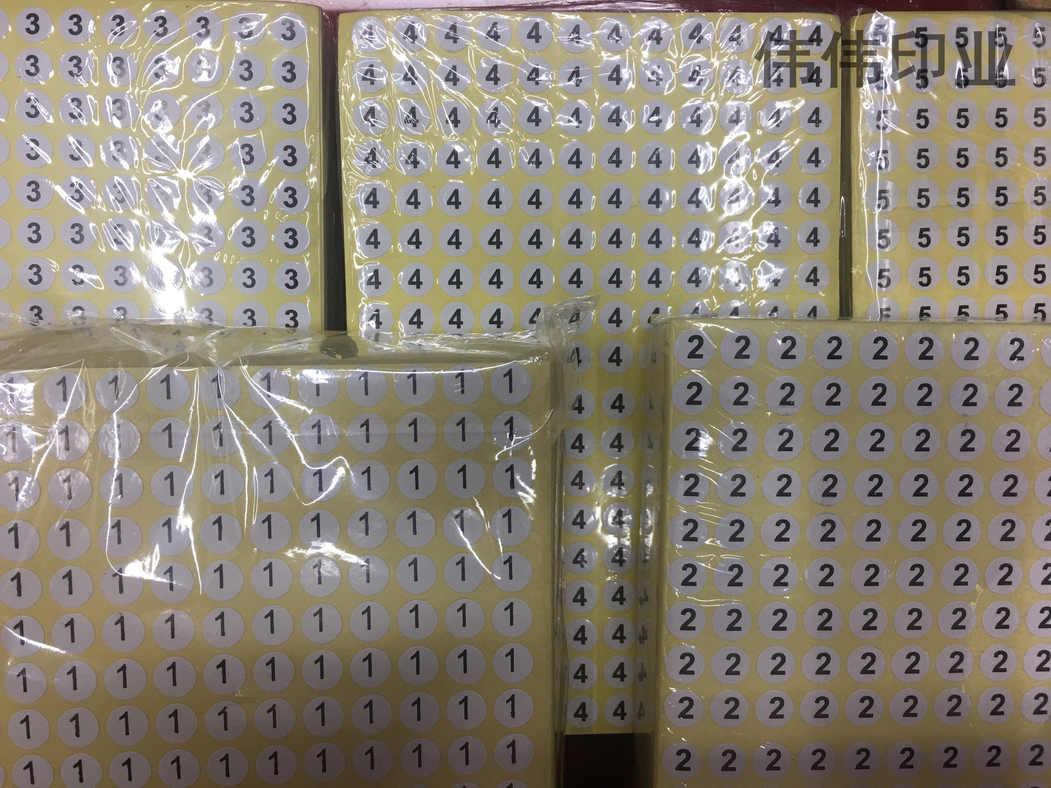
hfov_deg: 61.7
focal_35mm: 29
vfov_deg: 48.2
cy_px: 394
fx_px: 880
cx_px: 526
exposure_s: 1/33
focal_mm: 4.15
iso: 40
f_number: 2.2
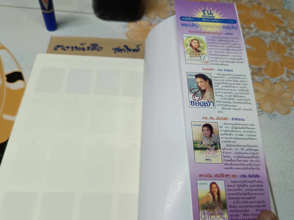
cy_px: 129
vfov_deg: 48.0
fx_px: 246
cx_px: 149
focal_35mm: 29
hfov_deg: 61.7
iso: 1072
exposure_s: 1/50
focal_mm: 5.31
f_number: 1.7
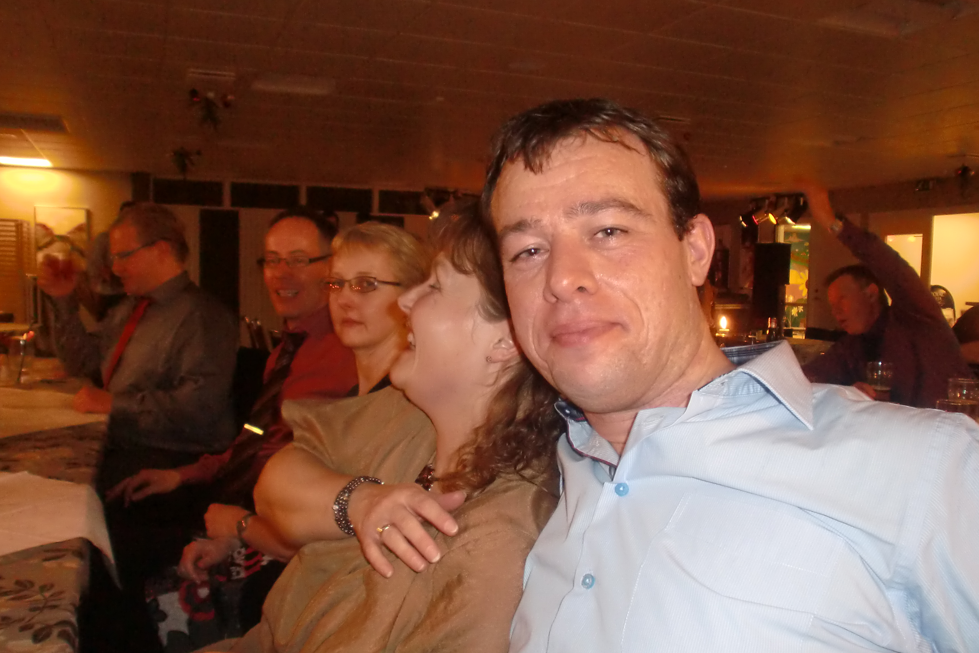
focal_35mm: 31
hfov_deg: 60.3
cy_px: 370
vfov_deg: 42.2
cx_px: 488
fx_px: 843
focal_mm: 4.65
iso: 400
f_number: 2.6
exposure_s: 1/30
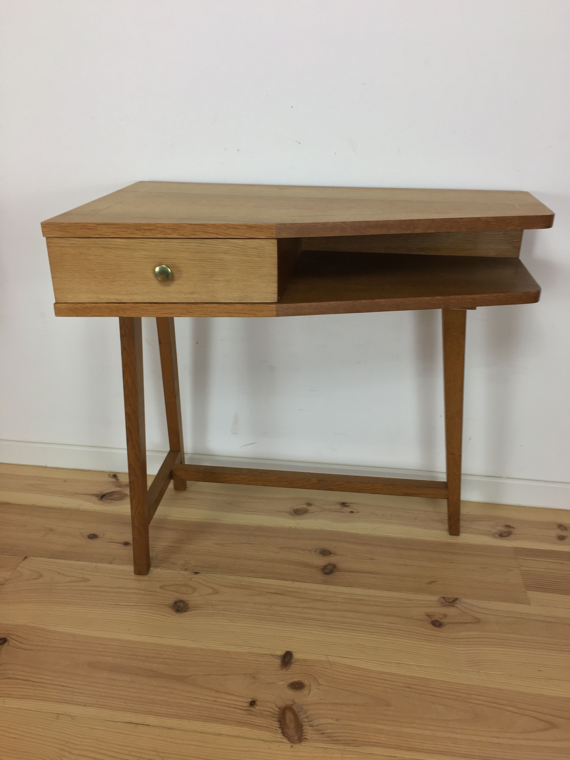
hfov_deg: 48.2
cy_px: 380
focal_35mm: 29
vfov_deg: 61.7
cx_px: 285
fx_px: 637
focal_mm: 4.15
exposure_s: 1/33
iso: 40
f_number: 2.2
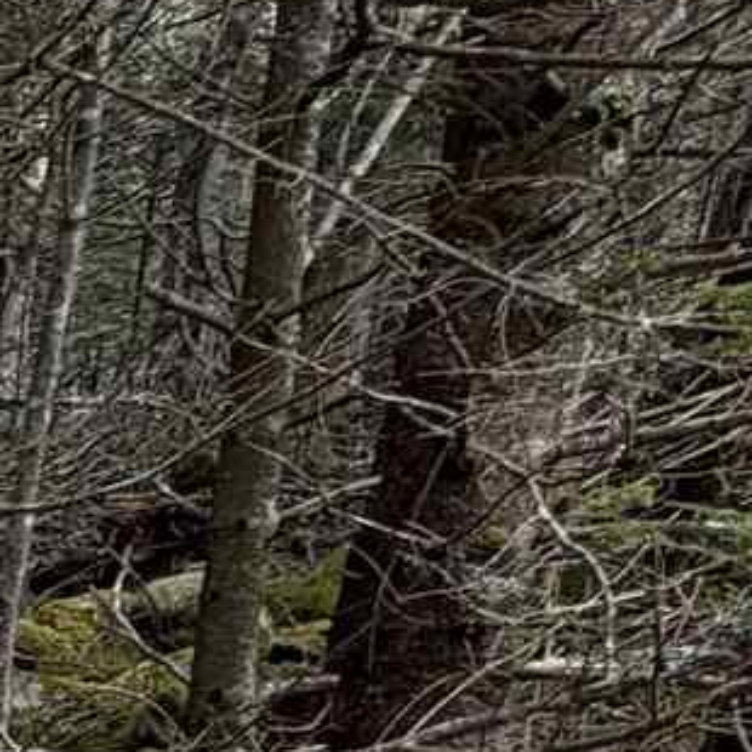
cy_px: 1053
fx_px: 2261
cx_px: -1281
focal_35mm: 92
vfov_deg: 17.4
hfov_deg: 12.4
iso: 100
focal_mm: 2.22
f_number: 2.2
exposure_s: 1/121
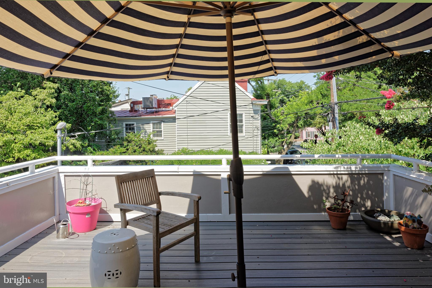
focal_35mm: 24
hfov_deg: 73.7
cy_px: 144
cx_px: 216
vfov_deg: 53.1
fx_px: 288
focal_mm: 24
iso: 320
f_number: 14
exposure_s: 1/100
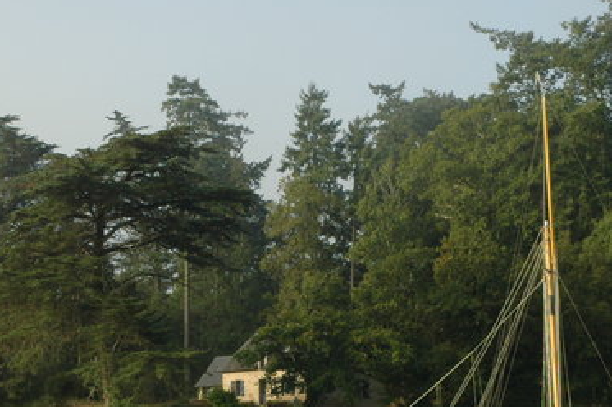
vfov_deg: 12.7
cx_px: 295
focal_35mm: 107
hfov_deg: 19.1
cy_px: 309
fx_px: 1817
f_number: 9
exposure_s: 1/320
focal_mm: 38
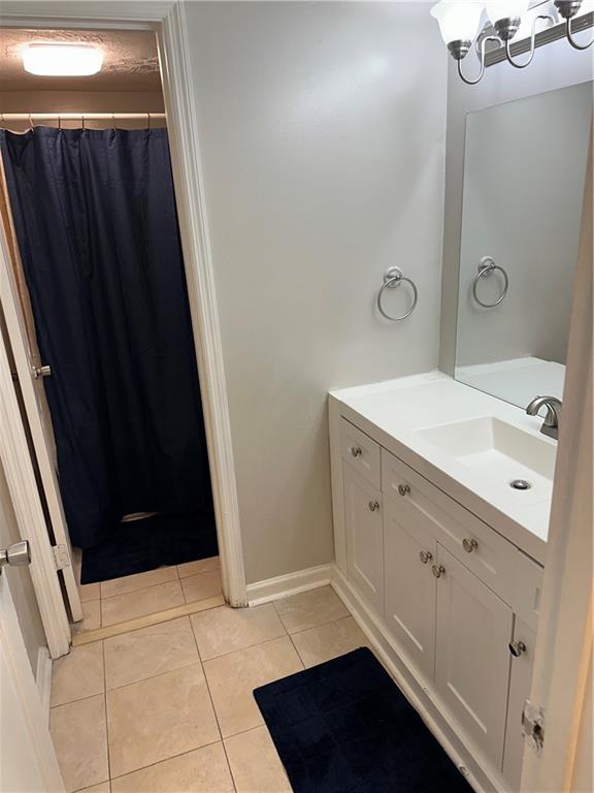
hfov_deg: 56.8
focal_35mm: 24
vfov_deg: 71.6
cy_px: 396
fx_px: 549
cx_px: 297
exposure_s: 1/120
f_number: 1.78
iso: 100
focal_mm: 6.86
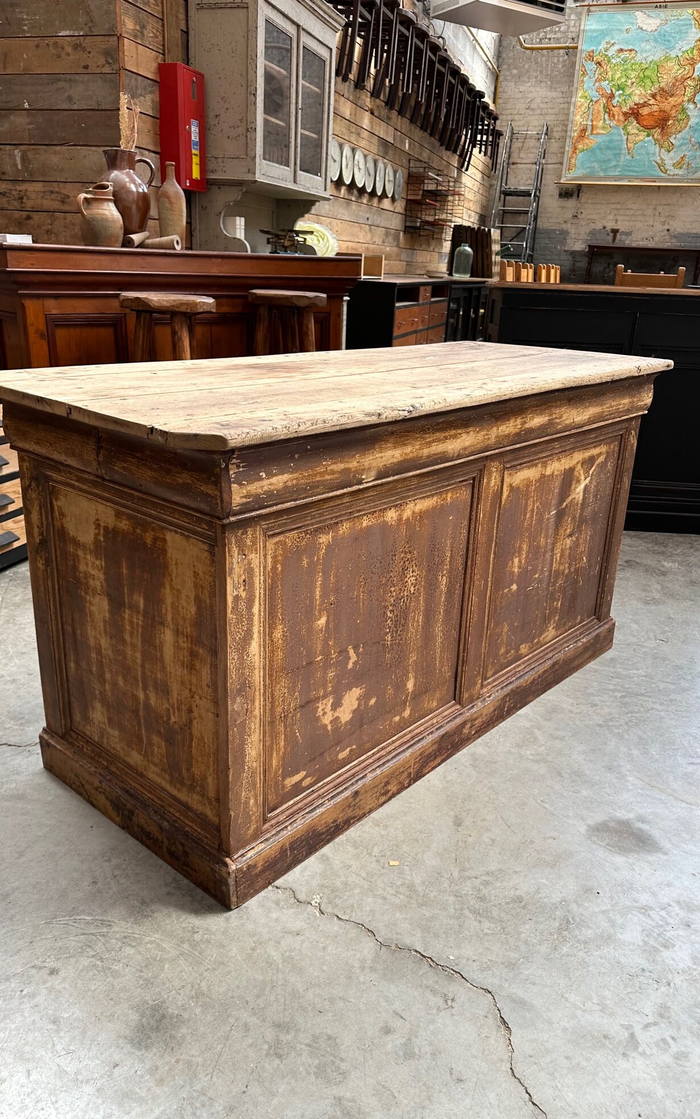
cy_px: 568
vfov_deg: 70.4
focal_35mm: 26
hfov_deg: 47.6
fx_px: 794
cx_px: 343
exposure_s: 1/184
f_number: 1.78
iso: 64
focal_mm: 6.86
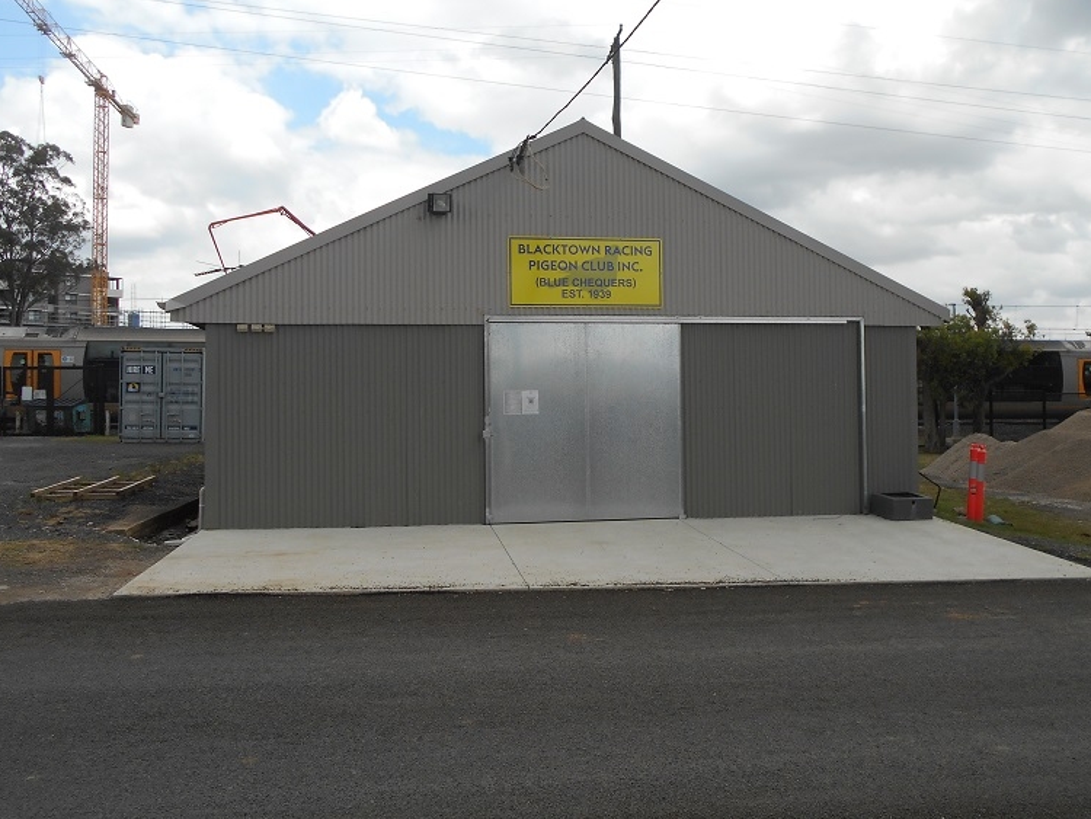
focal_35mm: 32
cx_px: 562
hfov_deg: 56.8
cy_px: 388
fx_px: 1009
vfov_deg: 44.2
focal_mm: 5.1
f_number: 3.4
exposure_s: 1/800
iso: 80
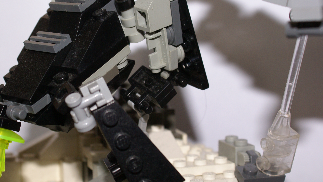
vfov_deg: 14.8
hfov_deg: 25.7
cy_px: 86
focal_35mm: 82
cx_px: 90
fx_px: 700
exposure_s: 1/60
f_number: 6.3
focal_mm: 35
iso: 400
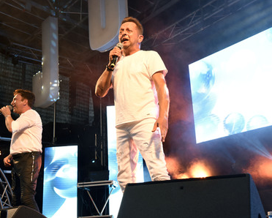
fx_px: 403
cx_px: 125
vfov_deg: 30.3
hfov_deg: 37.3
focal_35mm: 50
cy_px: 109
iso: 1000
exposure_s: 1/100
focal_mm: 44
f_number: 6.3
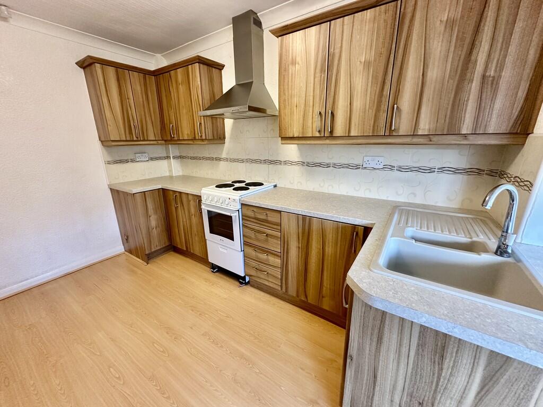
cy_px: 204
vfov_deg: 85.7
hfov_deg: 102.1
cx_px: 272
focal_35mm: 14
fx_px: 220
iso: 250
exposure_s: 1/50
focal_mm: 2.22
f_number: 2.2
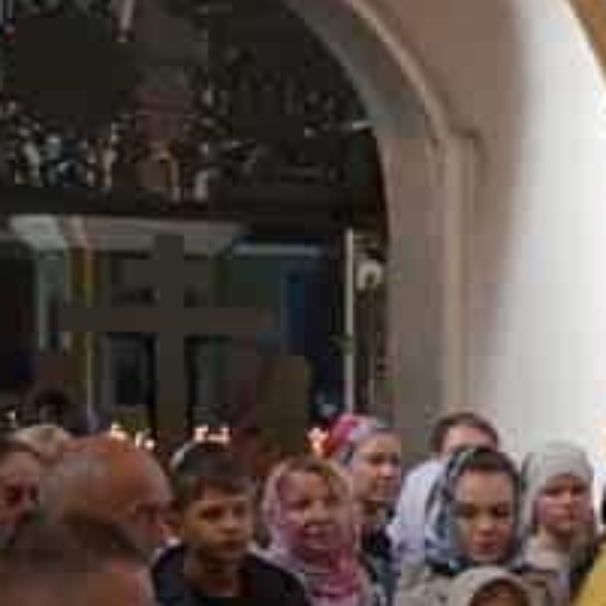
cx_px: 1233
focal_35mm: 114
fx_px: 2258
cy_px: 611
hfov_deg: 13.1
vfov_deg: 15.0
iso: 400
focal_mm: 18
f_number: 4
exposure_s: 1/60
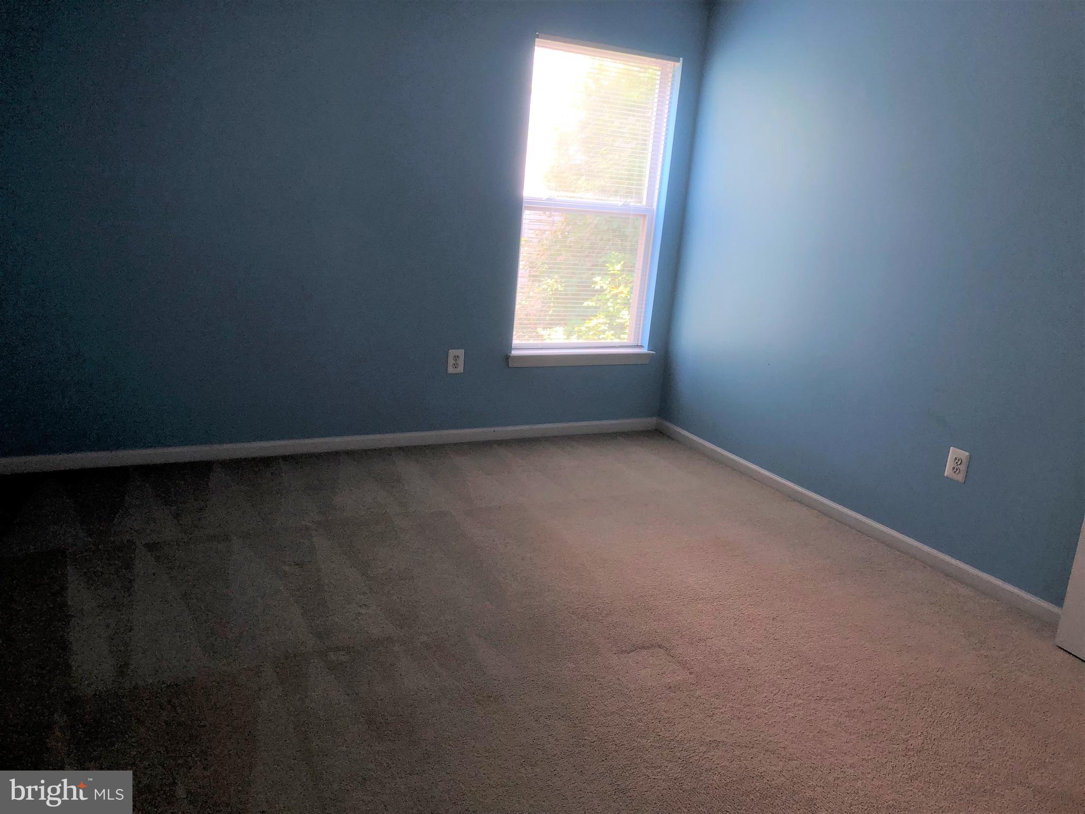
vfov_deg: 49.7
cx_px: 542
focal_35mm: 28
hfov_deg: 63.4
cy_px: 407
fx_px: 878
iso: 20
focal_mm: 3.99
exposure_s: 1/34
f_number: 1.8
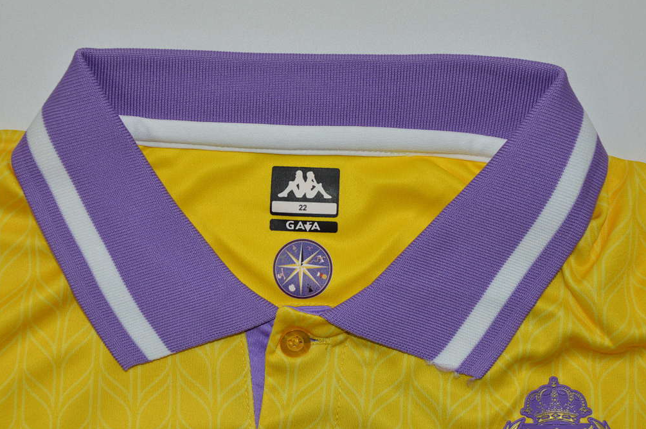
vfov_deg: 18.7
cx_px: 312
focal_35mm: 73
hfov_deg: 27.9
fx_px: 1300
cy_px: 209
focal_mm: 45
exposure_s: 1/200
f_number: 14
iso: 400
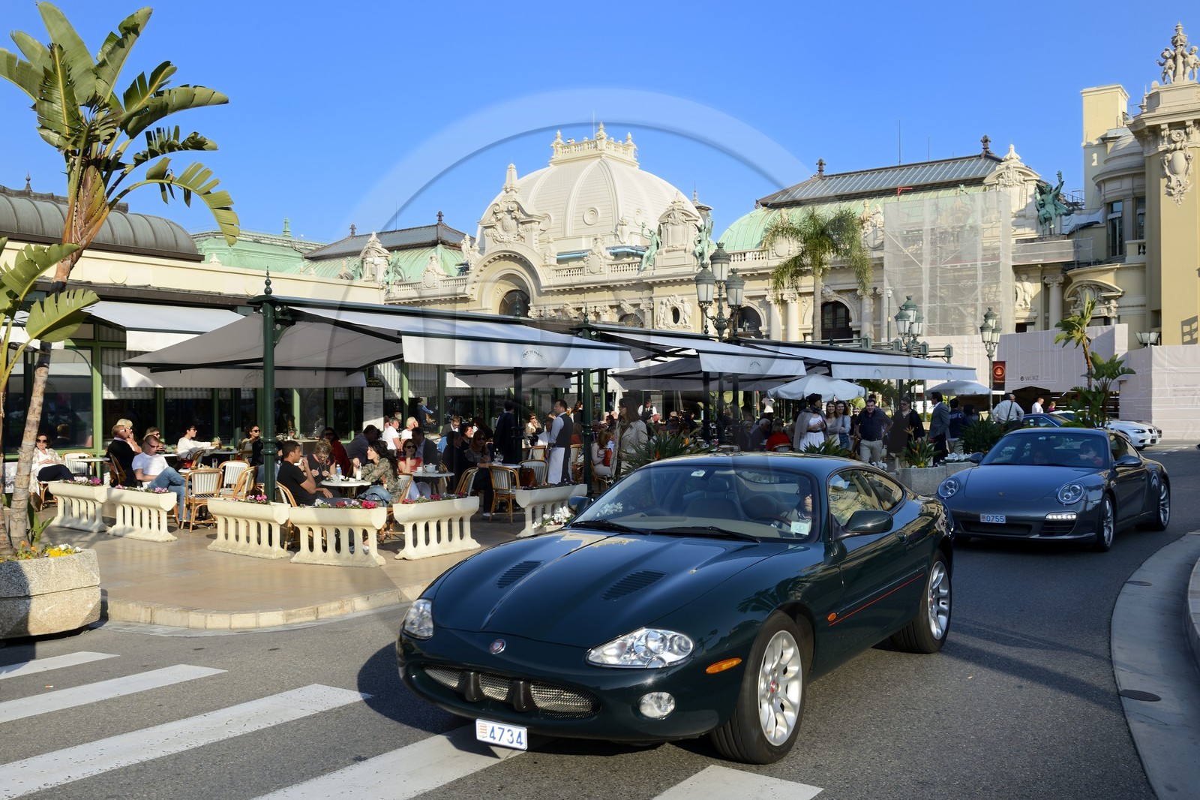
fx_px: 966
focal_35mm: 29
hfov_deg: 63.7
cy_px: 400
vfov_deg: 44.9
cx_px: 600
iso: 200
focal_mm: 29
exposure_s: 1/160
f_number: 11
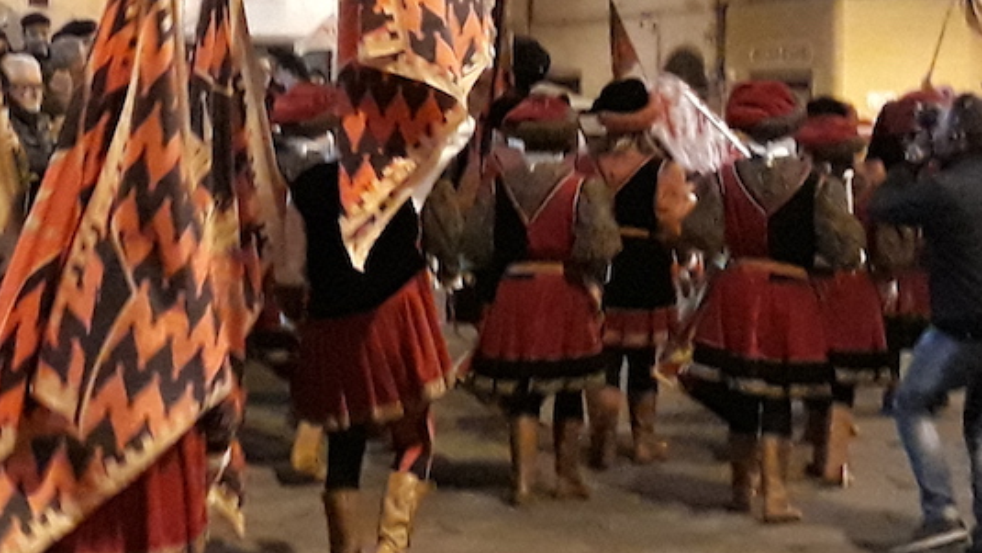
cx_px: 290
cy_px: 110
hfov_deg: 45.3
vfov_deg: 26.6
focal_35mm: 44
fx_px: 1146
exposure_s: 1/25
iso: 640
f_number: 1.7
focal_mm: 3.71
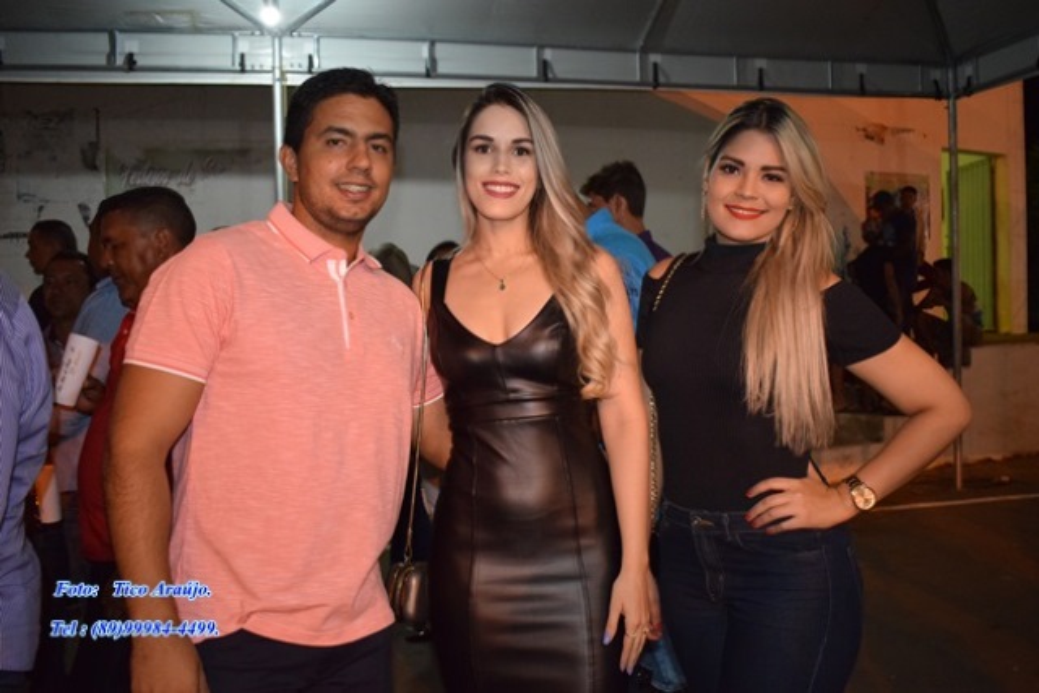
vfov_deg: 40.0
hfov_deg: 57.2
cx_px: 520
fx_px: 953
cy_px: 346
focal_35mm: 33
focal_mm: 22
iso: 2500
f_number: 3.8
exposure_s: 1/60
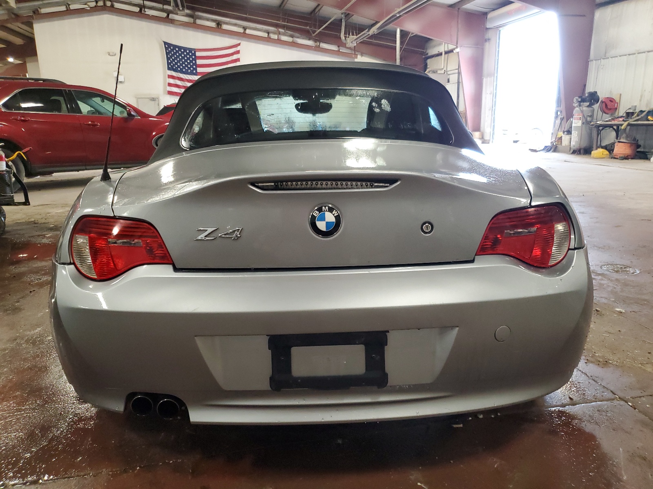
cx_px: 326
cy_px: 244
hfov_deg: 67.3
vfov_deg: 53.1
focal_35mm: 26
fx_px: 490
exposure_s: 1/60.2
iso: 310
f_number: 1.5
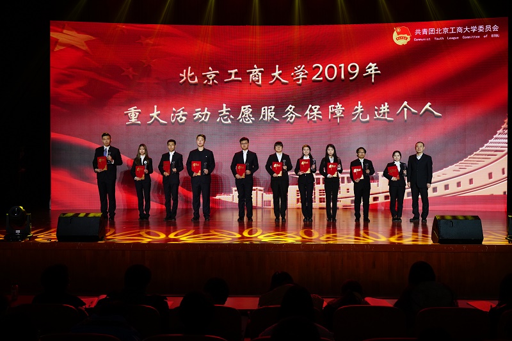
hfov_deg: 54.4
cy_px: 170
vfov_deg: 37.8
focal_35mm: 35
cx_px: 256
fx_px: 498
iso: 1000
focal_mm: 35
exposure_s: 1/80
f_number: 5.6
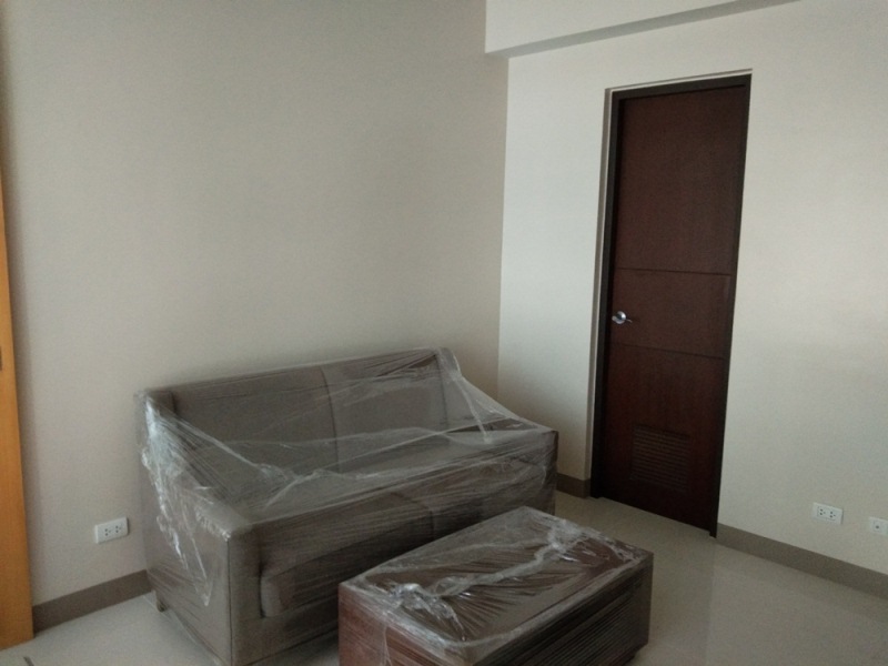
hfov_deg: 58.4
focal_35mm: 31
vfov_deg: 45.4
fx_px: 795
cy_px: 333
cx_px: 444
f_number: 2.2
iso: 640
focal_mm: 3.69
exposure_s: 1/14.3
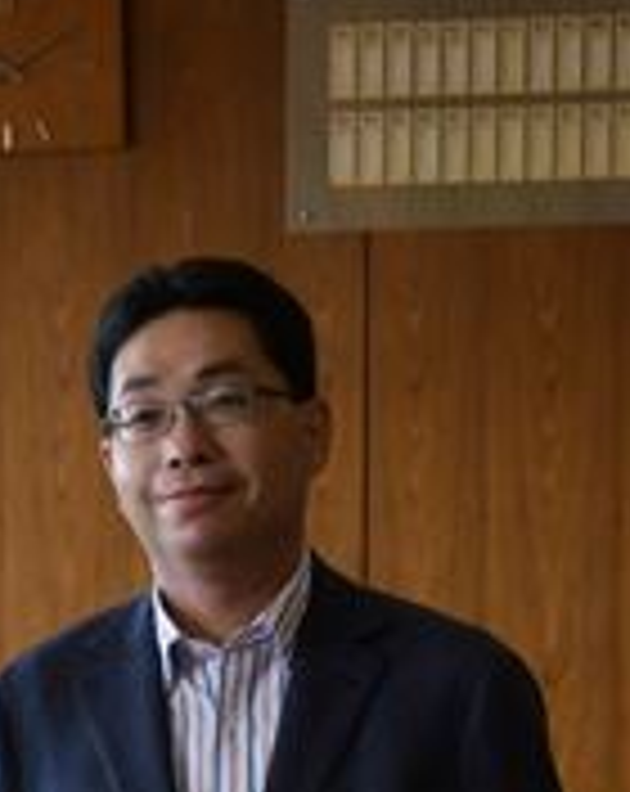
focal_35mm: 203
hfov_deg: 7.5
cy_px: 709
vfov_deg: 9.5
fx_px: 4748
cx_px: -112
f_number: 4.2
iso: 500
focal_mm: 38
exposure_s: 1/400
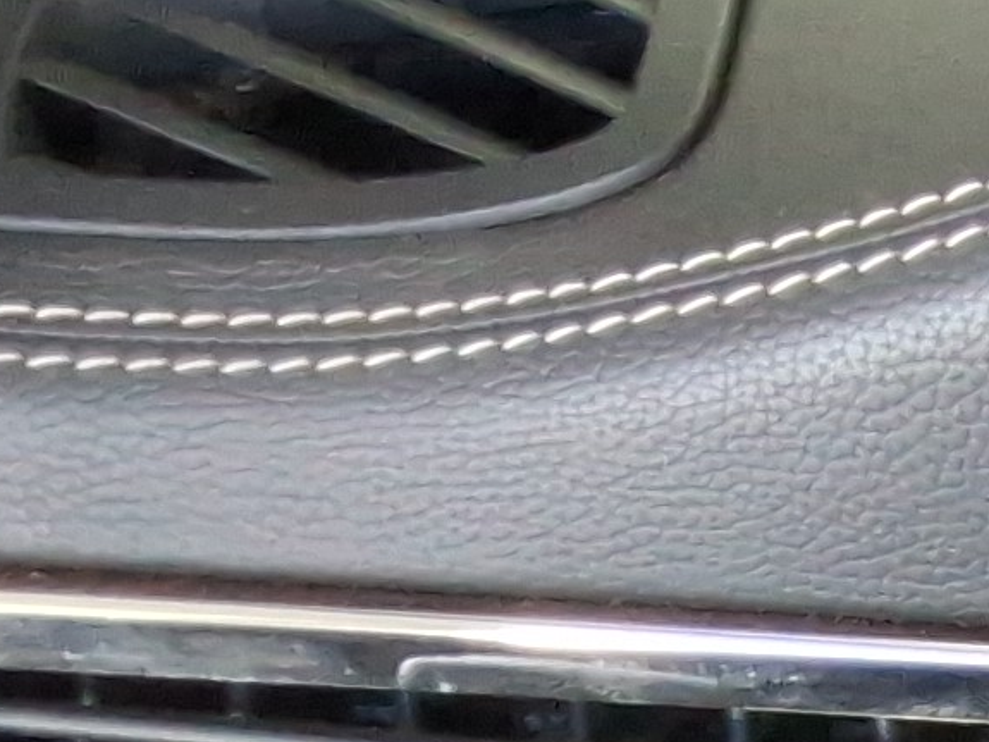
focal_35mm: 159
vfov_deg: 8.5
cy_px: 1828
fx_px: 4542
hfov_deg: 10.2
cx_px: 2618
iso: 118
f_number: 1.9
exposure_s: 1/40
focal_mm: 2.91
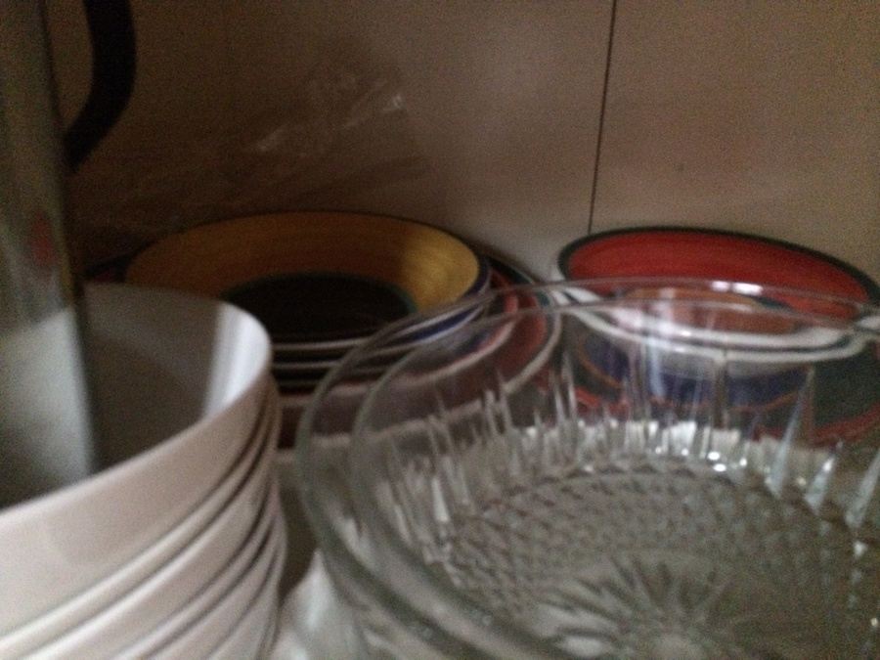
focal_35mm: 30
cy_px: 330
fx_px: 763
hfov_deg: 60.0
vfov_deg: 46.8
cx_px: 440
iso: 1000
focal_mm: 4.12
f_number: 2.2
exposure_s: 1/15
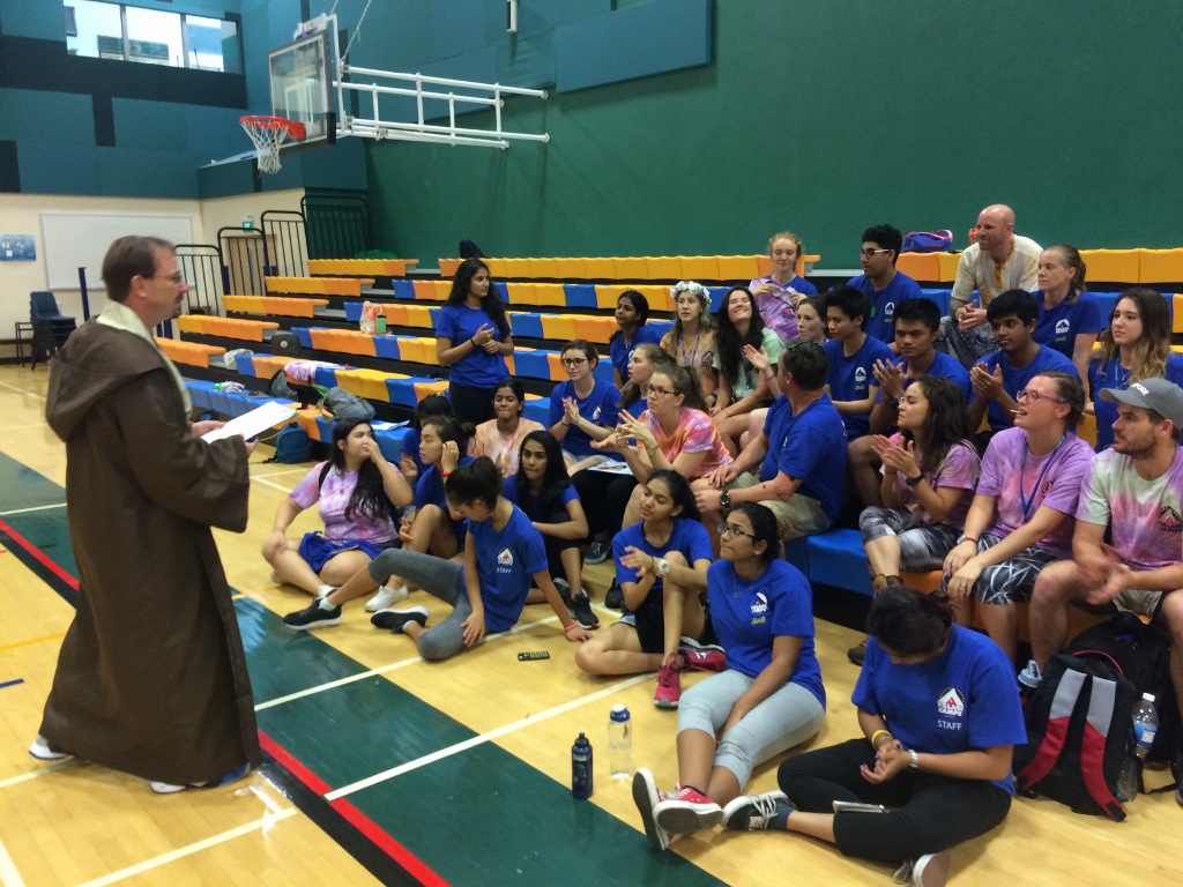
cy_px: 444
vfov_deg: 48.2
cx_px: 592
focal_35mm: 29
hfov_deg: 61.7
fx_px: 991
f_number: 2.2
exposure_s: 1/33
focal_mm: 4.15
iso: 160
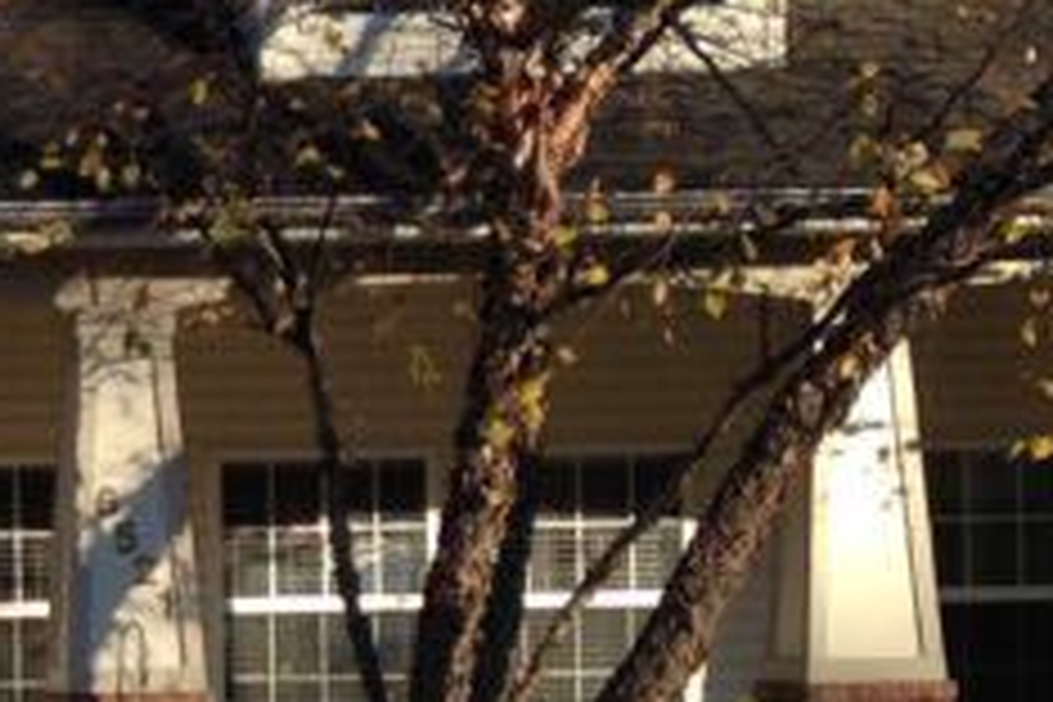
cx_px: -459
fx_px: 4387
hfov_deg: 13.0
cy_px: 644
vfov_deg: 9.1
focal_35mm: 150
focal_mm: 4.12
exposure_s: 1/577
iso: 50
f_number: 2.4
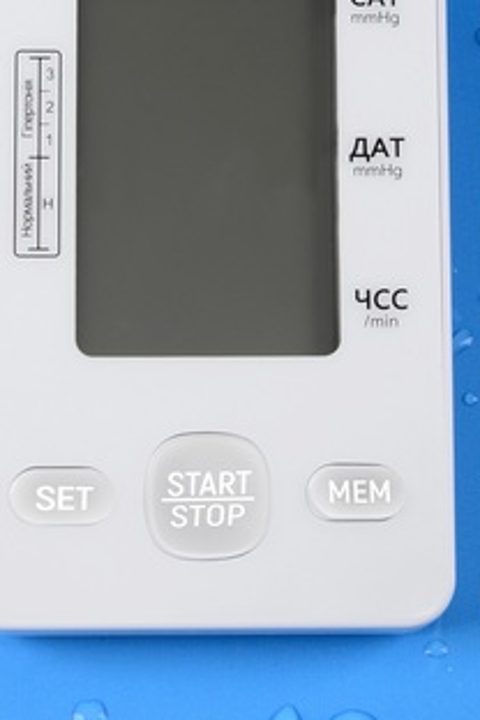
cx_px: 201
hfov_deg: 9.1
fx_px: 3000
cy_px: 208
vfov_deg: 13.7
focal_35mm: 150
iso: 100
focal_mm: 78
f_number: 22
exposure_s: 1/160
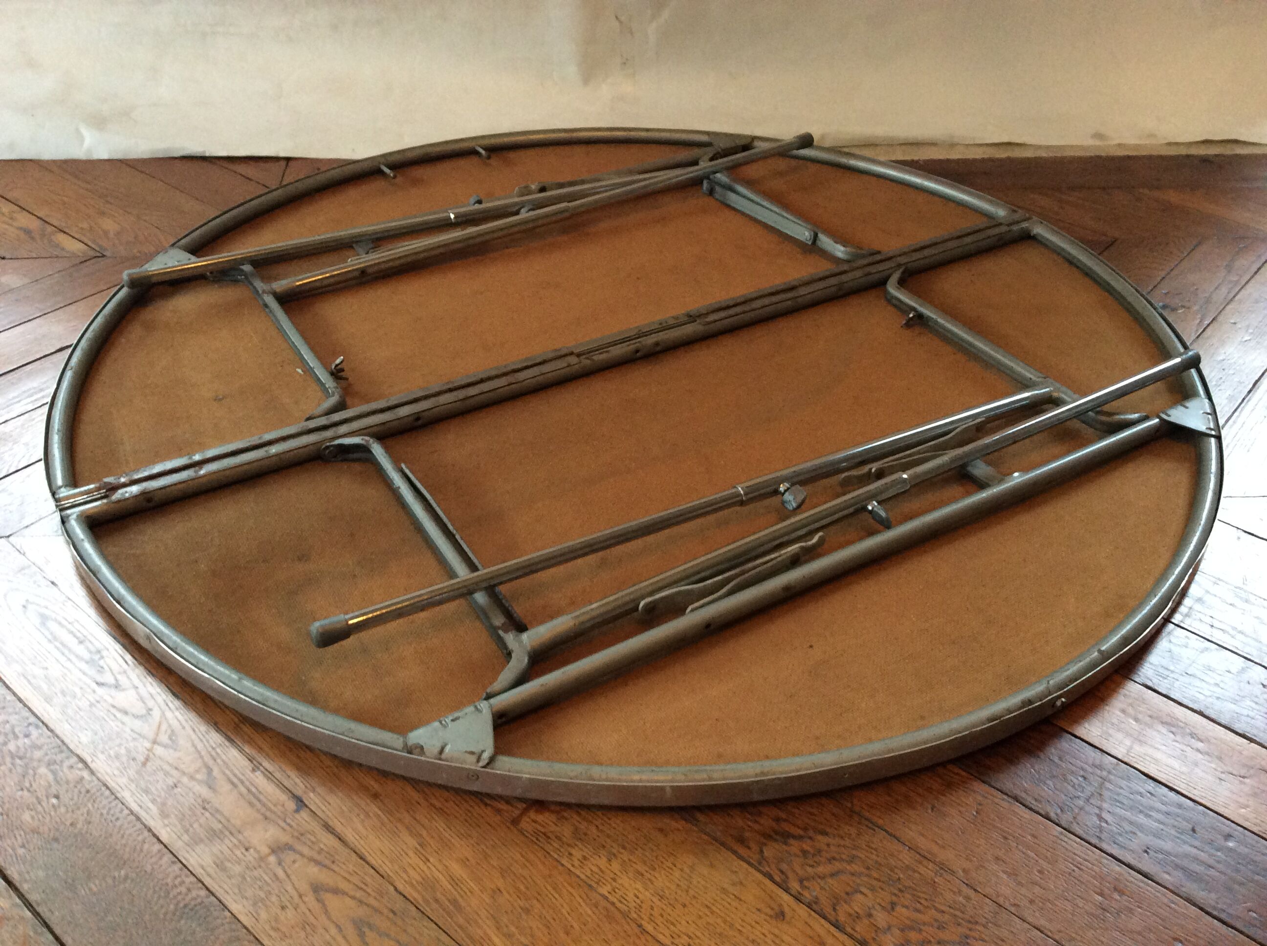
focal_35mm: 32
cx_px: 634
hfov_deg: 56.9
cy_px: 473
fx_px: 1170
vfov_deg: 44.1
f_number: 2.4
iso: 200
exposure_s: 1/25
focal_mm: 3.3
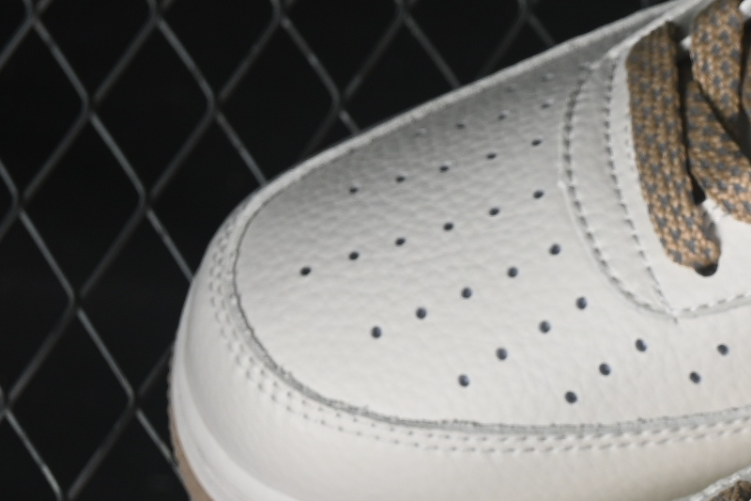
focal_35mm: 261
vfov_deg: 5.3
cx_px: 1088
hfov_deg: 7.8
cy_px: 409
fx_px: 5443
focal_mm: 50
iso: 160
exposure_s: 1/80
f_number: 7.1
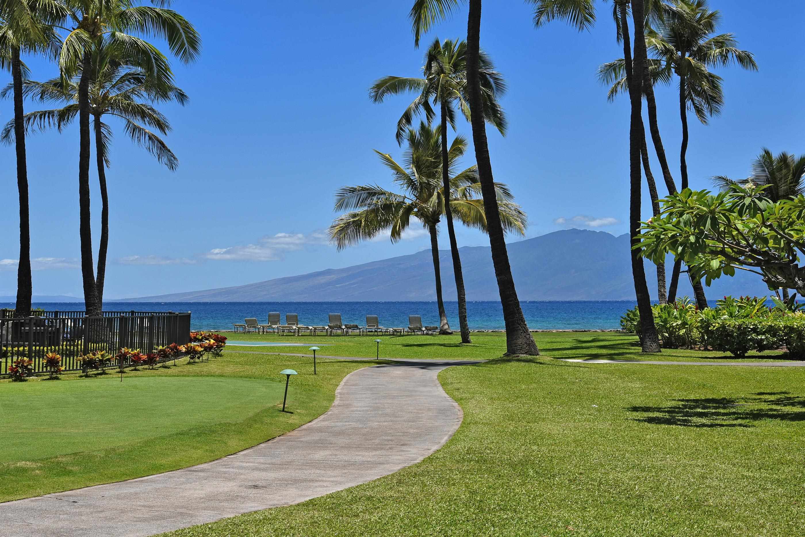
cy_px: 268
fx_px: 1074
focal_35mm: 48
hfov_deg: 41.1
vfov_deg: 28.1
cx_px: 402
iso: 100
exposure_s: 1/200
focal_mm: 48
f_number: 13
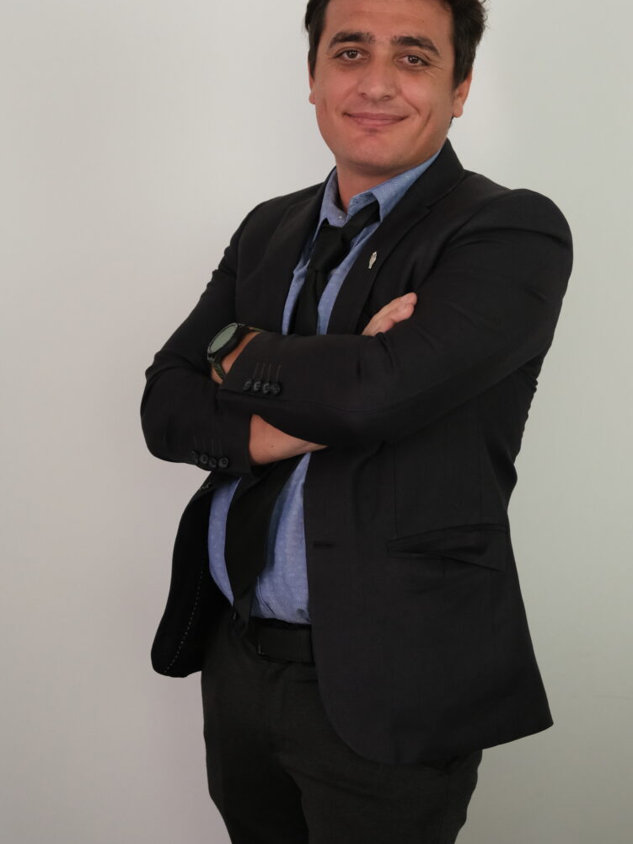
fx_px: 1755
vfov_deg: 27.0
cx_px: 323
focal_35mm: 72
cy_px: 349
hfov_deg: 20.4
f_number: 3.2
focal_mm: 40.1
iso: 3200
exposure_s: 1/400
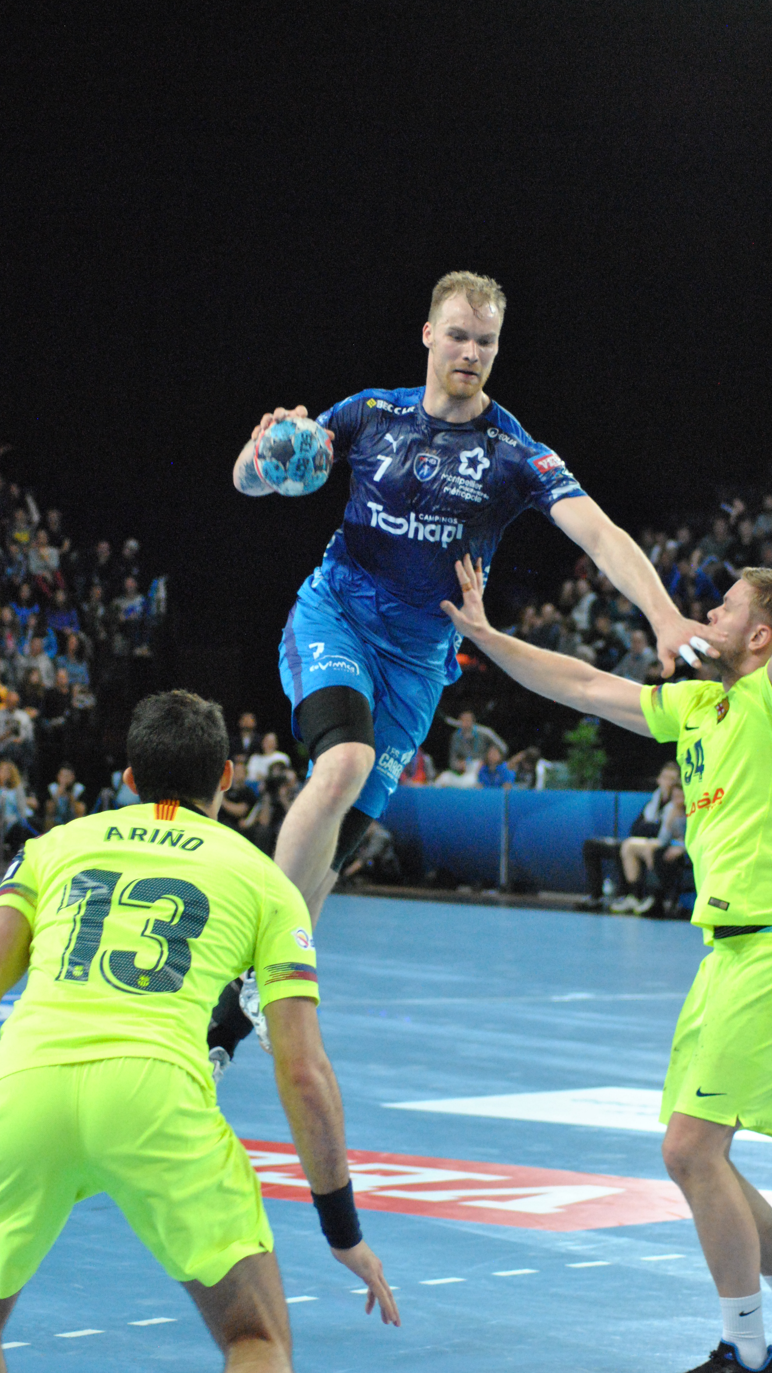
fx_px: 4040
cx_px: 463
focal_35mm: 111
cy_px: 690
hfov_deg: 10.9
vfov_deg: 19.3
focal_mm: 70
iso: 1600
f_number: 4.5
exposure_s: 1/400
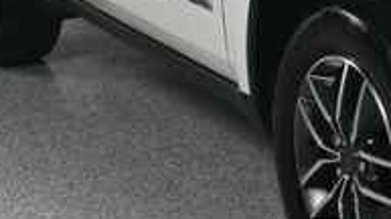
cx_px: 472
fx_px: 1439
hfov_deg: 14.9
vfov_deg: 8.6
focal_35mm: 139
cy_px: -36
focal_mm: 27
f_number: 13
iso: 100
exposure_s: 1/160
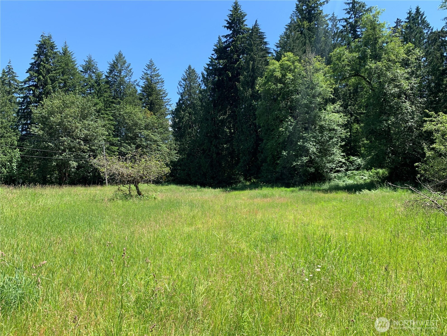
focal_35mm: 26
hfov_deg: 67.3
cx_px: 224
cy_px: 168
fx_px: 336
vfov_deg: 53.1
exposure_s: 1/864
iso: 25
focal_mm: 4.25
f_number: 1.8
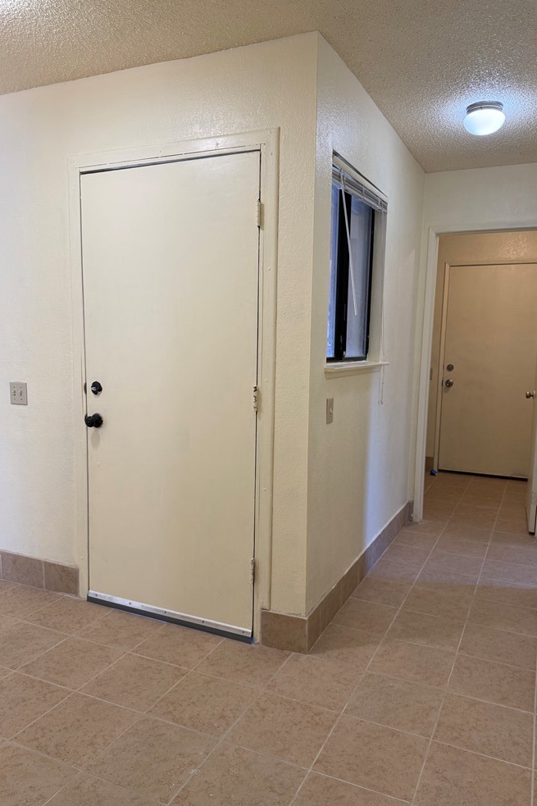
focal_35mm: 26
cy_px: 416
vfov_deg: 69.4
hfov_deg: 49.5
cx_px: 271
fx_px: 582
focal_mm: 6.76
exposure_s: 1/120
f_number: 1.78
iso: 125
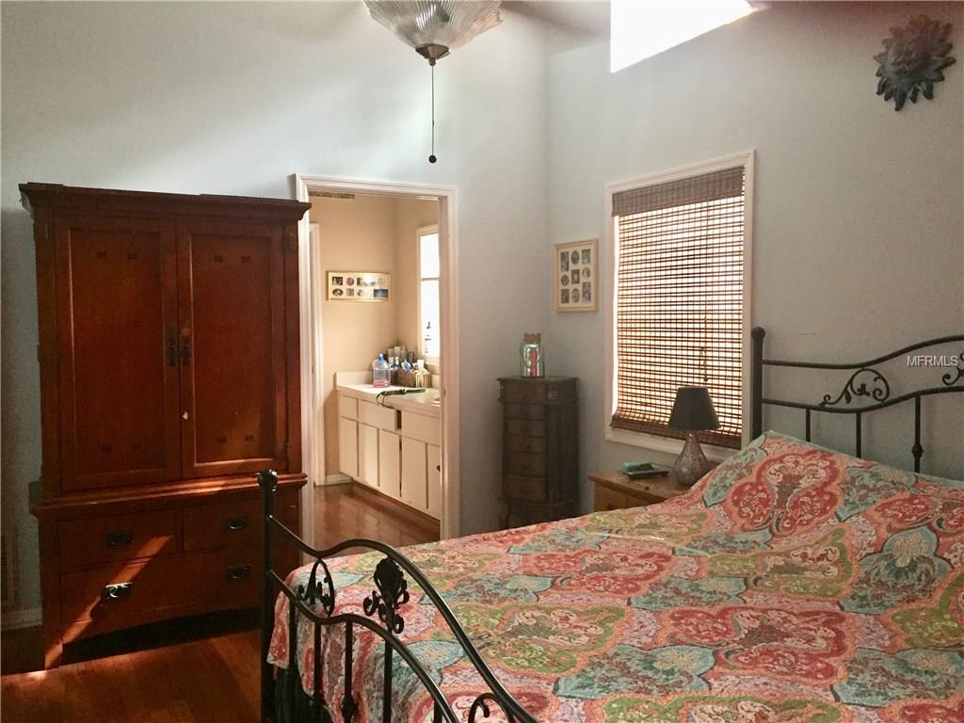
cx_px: 482
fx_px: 808
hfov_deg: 61.7
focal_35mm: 29
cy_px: 362
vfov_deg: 48.2
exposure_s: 1/24
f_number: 2.2
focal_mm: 4.15
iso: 250
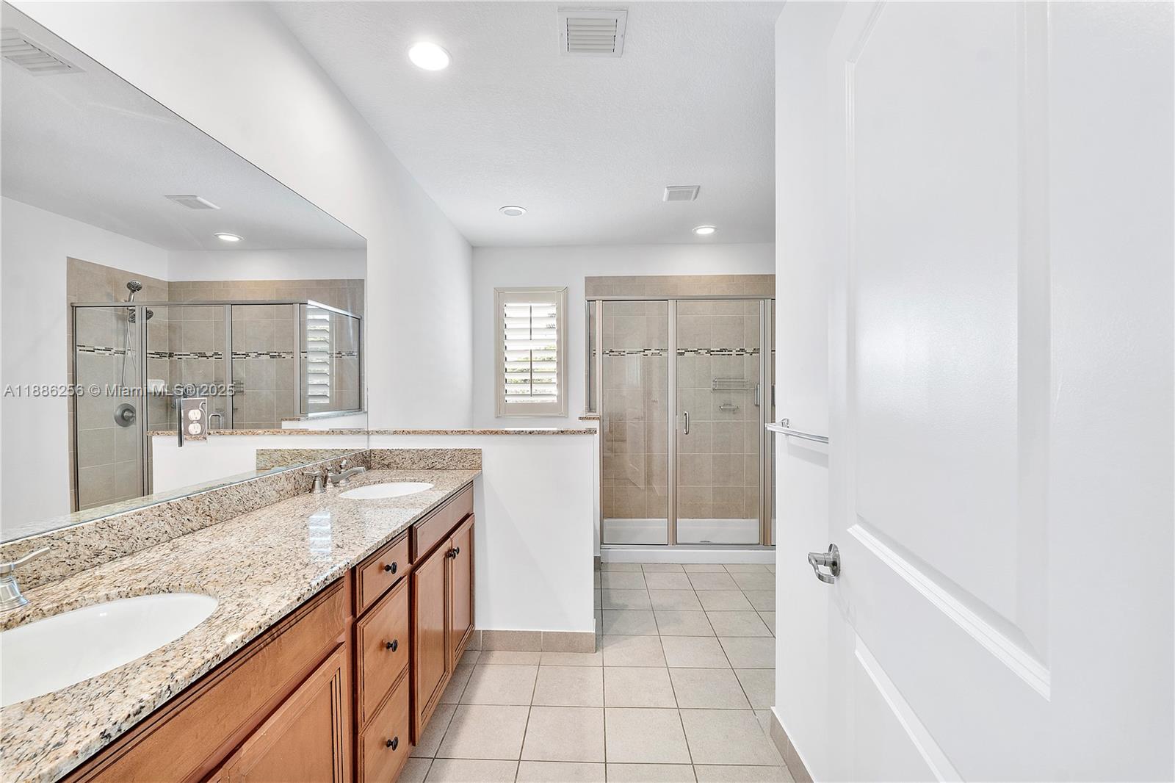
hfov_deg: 100.4
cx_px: 588
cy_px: 392
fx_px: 489
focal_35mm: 15
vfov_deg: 77.3
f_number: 11
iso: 160
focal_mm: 10
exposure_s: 1/2.5
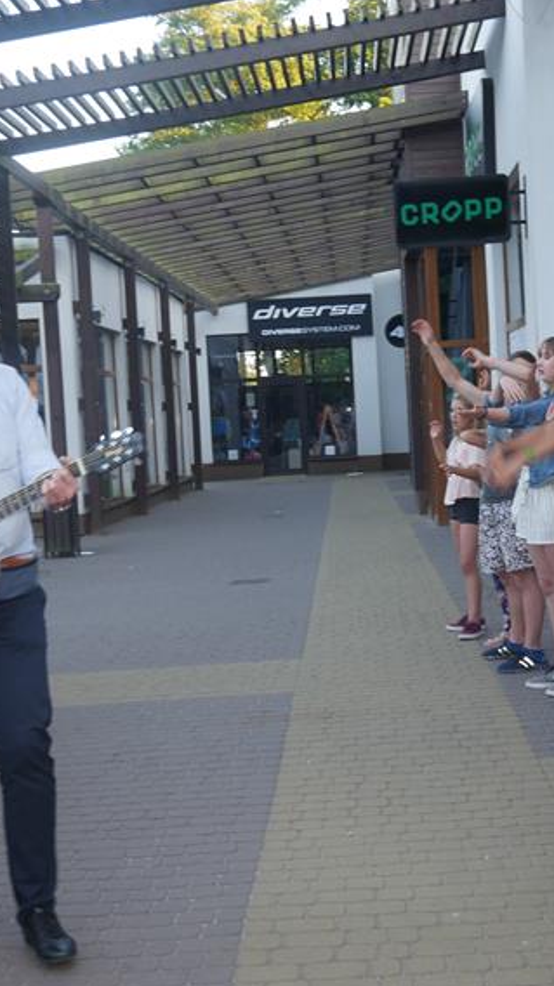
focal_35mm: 53
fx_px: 1386
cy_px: 496
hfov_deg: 22.6
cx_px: 348
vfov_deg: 39.2
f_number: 3.9
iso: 320
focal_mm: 18
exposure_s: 1/60
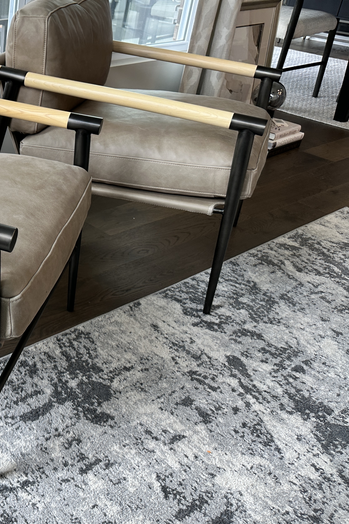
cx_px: -58
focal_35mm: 40
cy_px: 238
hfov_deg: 29.3
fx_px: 582
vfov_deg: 48.4
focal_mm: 6.86
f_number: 1.78
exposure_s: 1/120
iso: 100
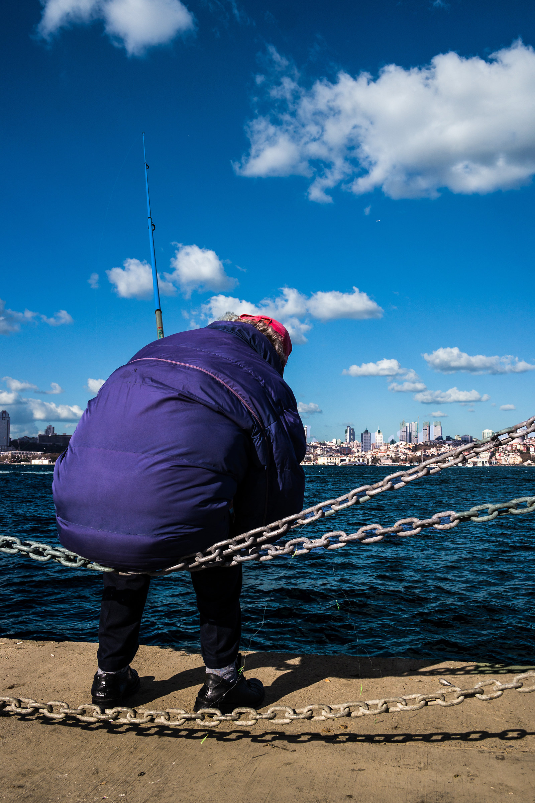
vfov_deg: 61.9
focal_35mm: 30
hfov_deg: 43.6
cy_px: 402
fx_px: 669
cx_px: 268
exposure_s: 1/500
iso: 100
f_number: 8
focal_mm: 20
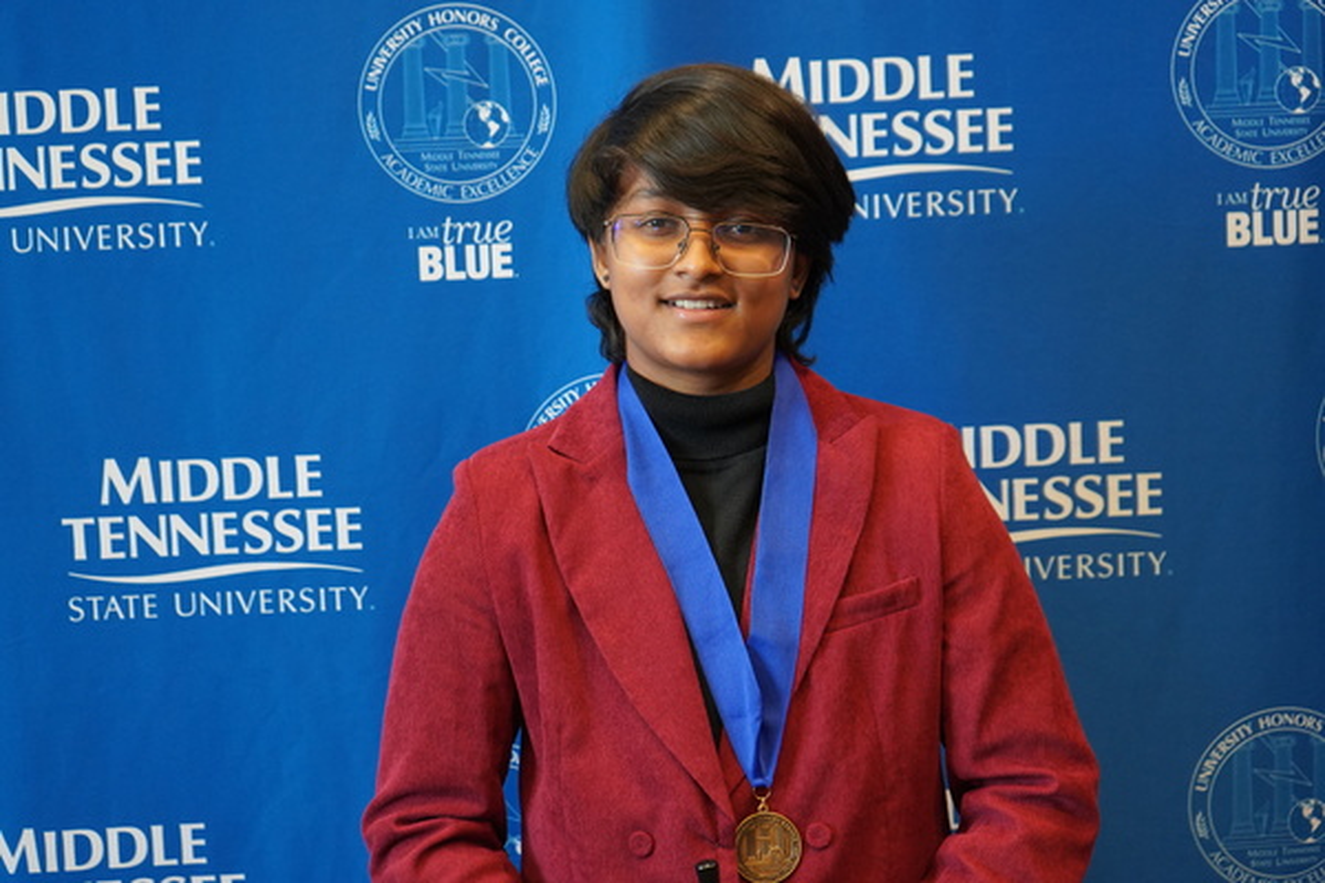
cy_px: 442
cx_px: 662
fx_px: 2171
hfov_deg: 33.9
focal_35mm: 59
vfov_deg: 23.0
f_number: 5
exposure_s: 1/160
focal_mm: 59
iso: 3200
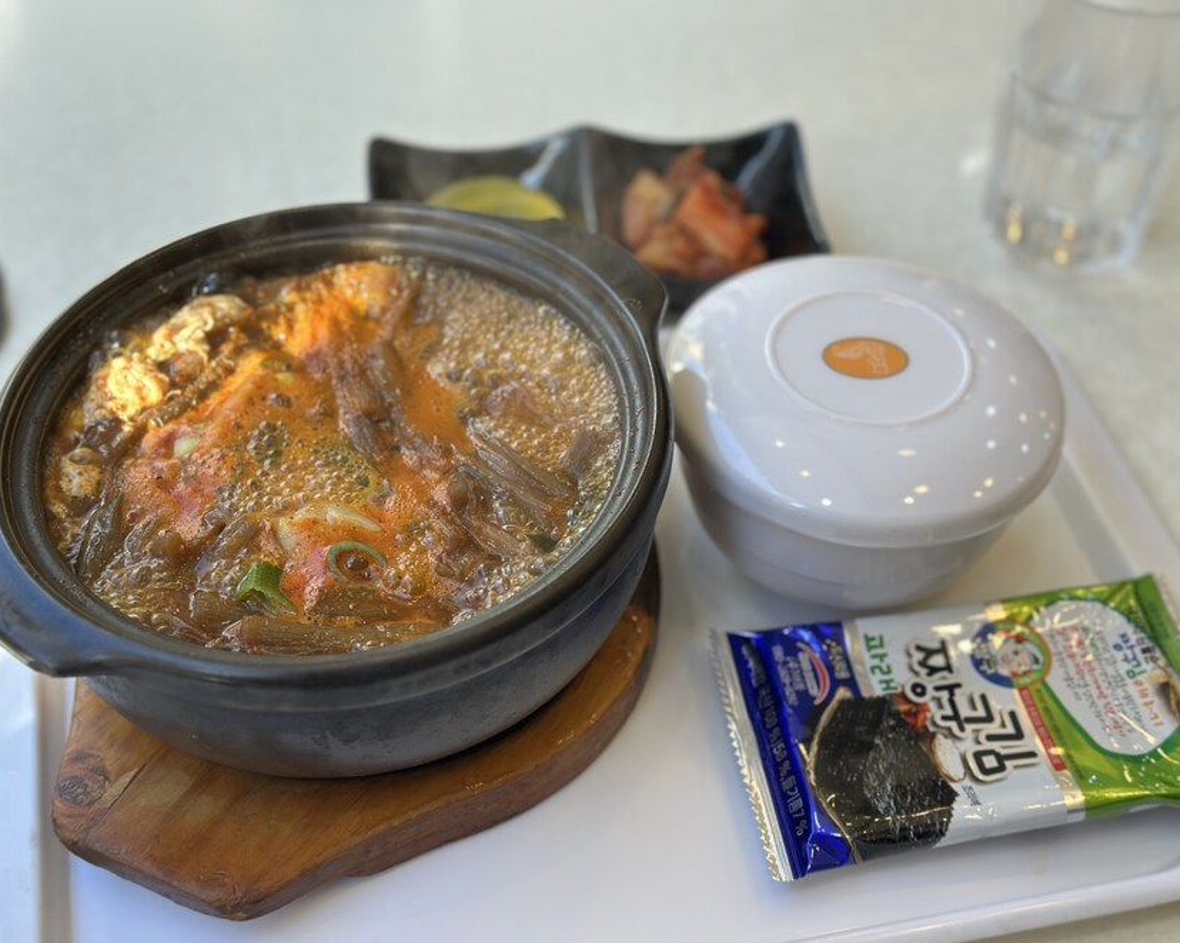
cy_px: 473
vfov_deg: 29.7
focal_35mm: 51
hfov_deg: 36.7
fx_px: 1780
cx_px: 578
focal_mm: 6.86
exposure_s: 1/237
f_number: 1.78
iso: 80
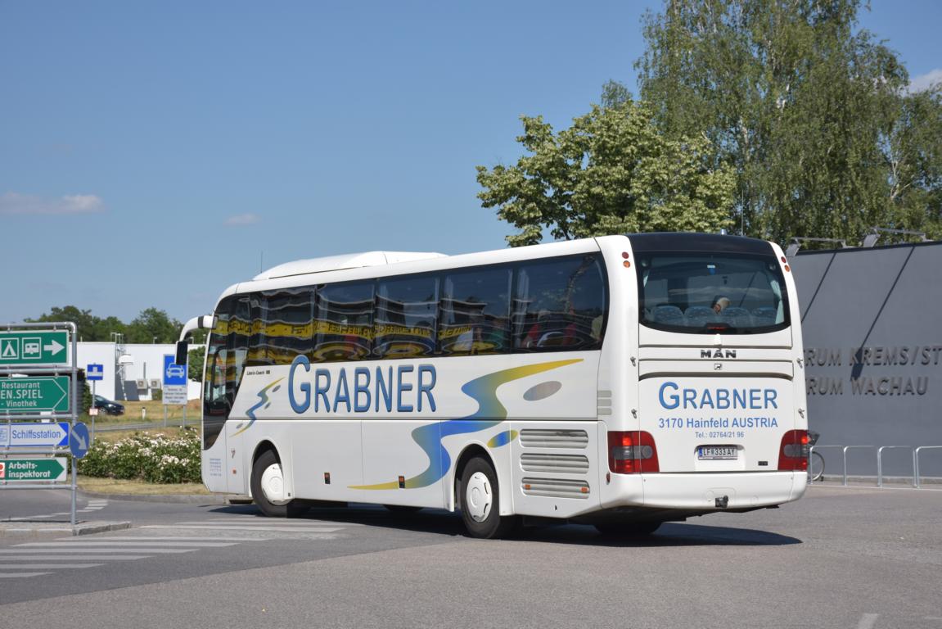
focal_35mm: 84
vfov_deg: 16.3
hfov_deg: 24.2
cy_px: 314
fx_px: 2198
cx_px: 471
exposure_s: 1/800
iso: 160
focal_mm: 56
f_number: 7.1
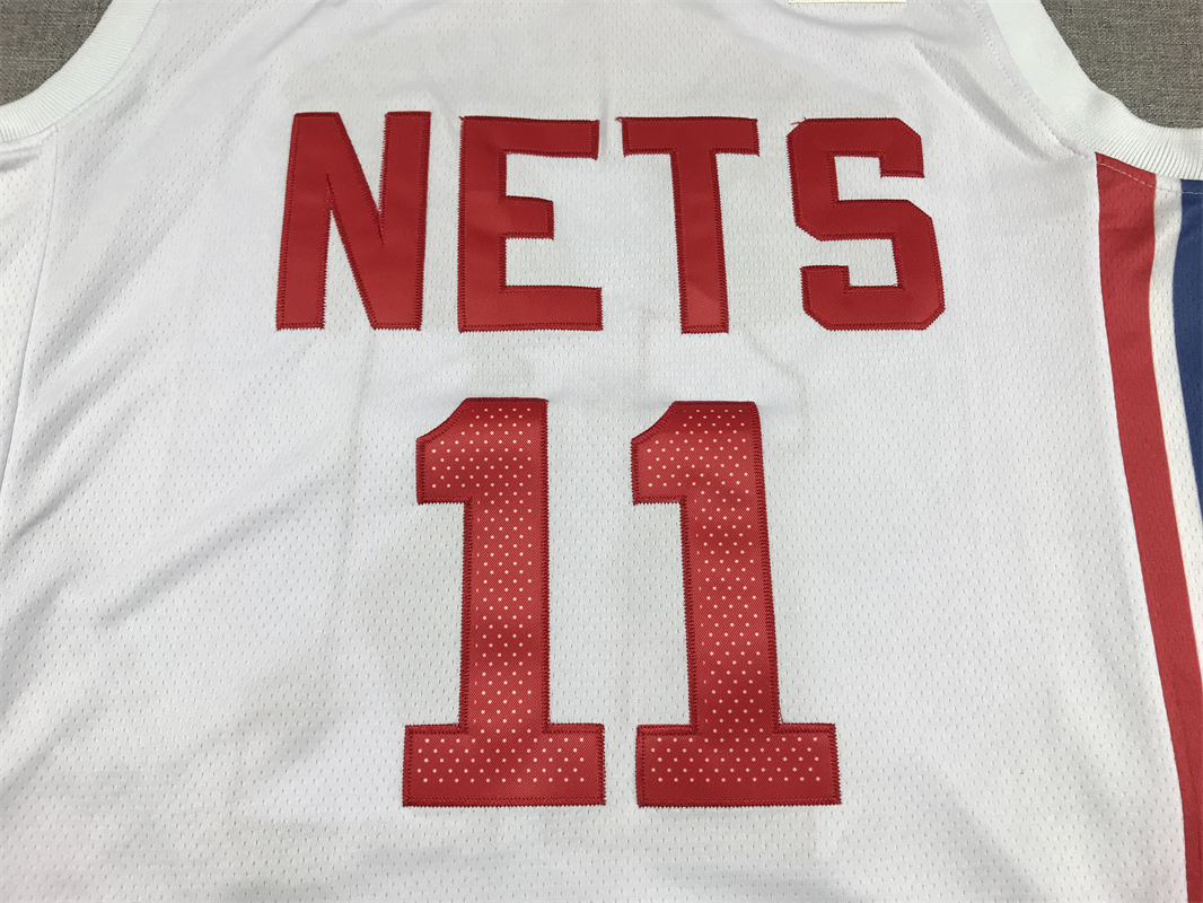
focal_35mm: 28
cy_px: 452
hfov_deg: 63.4
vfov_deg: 49.8
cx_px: 602
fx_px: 973
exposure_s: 1/103
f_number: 1.8
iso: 20
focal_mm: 3.99
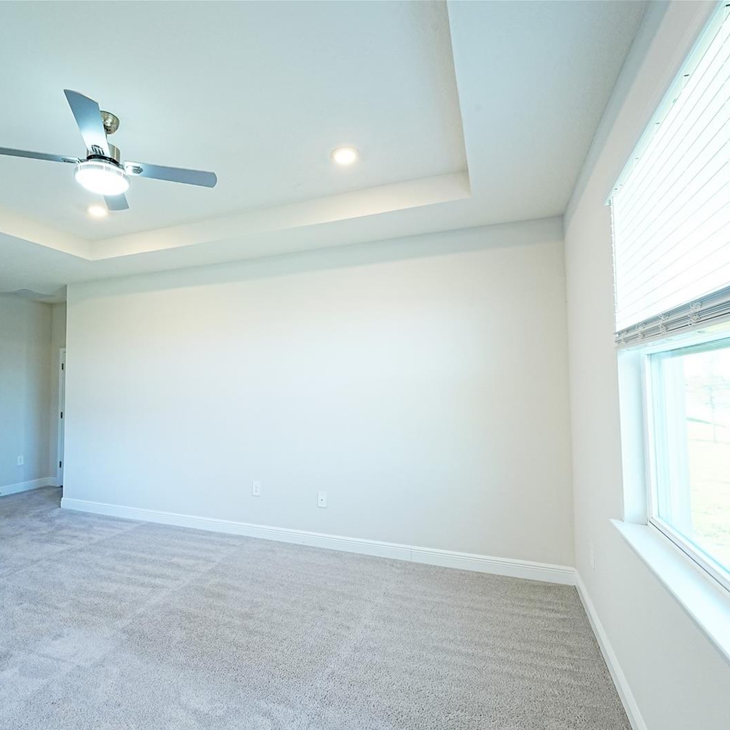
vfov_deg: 80.7
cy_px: 367
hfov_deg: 80.1
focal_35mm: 18
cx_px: 304
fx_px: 429
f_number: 13
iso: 1250
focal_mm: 14
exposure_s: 1/13
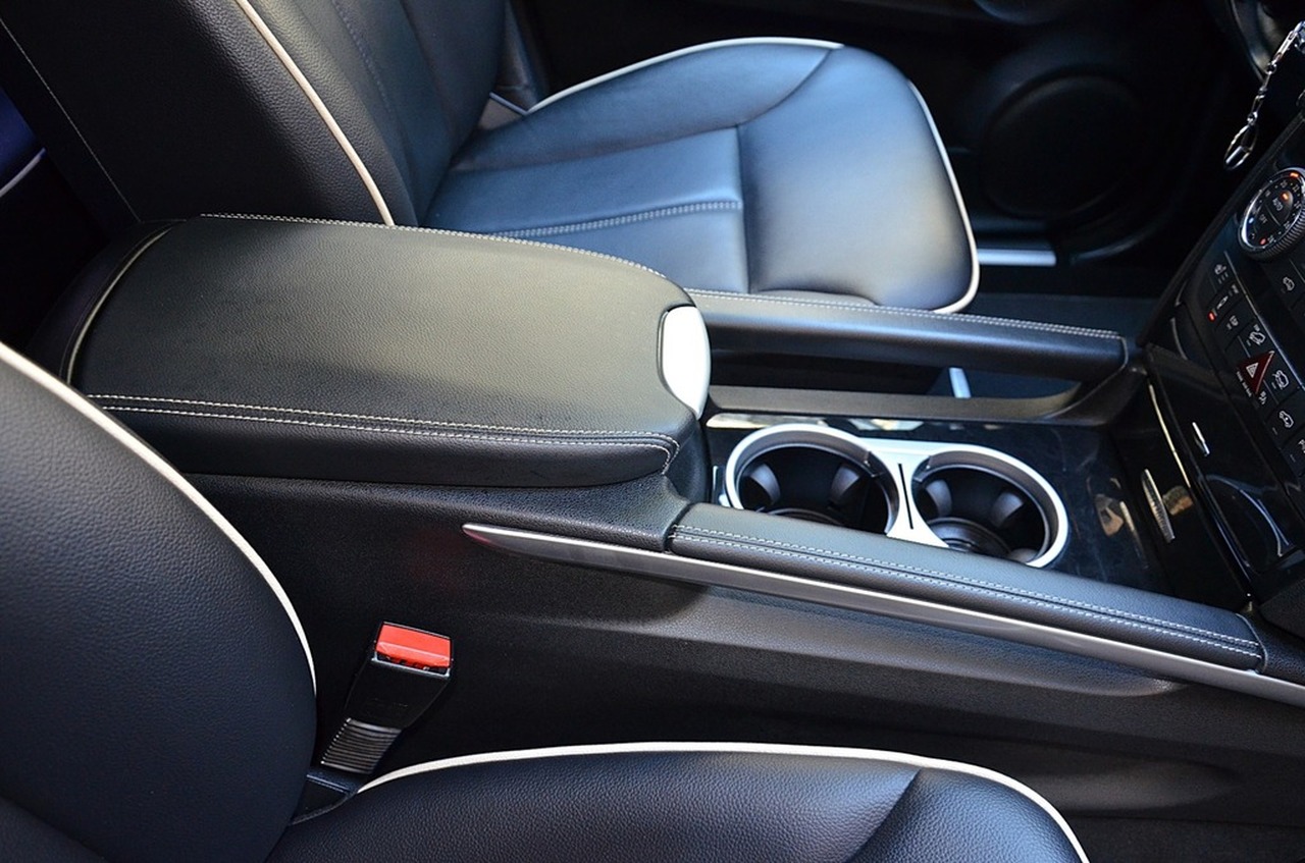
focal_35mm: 27
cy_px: 432
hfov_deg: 67.5
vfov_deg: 47.7
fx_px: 976
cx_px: 652
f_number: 3.5
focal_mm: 18
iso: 1400
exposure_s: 1/60
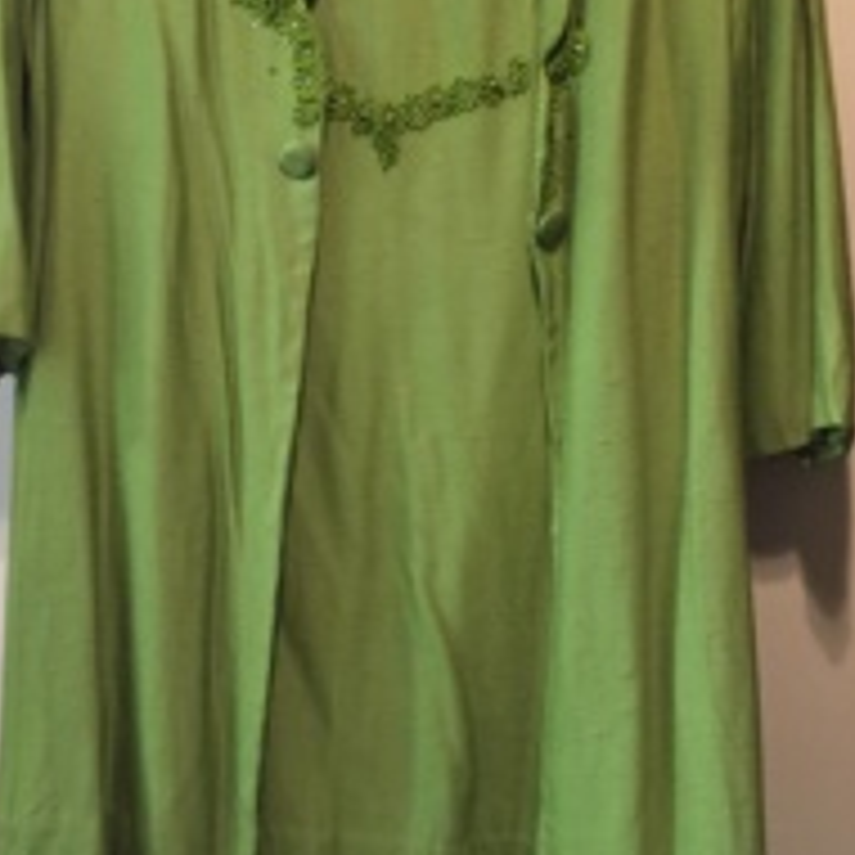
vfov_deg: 31.6
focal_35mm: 54
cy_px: 346
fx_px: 1509
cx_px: 410
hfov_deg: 31.6
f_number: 2.2
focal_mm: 4.15
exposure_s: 1/30
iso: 200
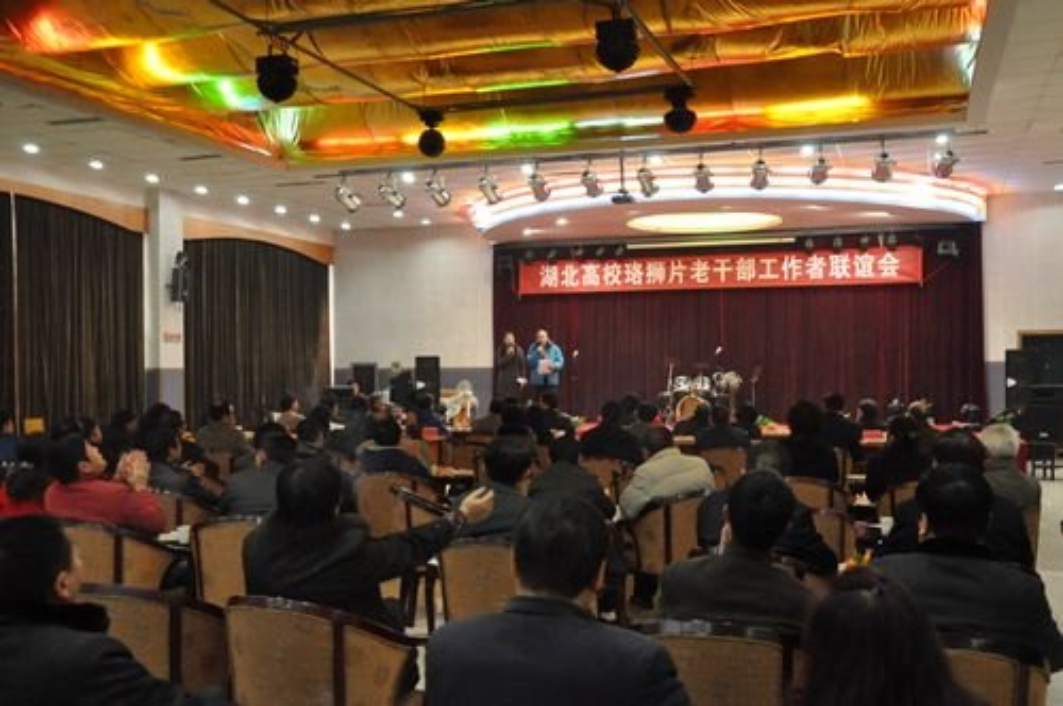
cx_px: 532
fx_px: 1062
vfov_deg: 36.8
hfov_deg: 53.2
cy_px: 353
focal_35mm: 36
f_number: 5.6
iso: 3200
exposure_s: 1/80
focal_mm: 24
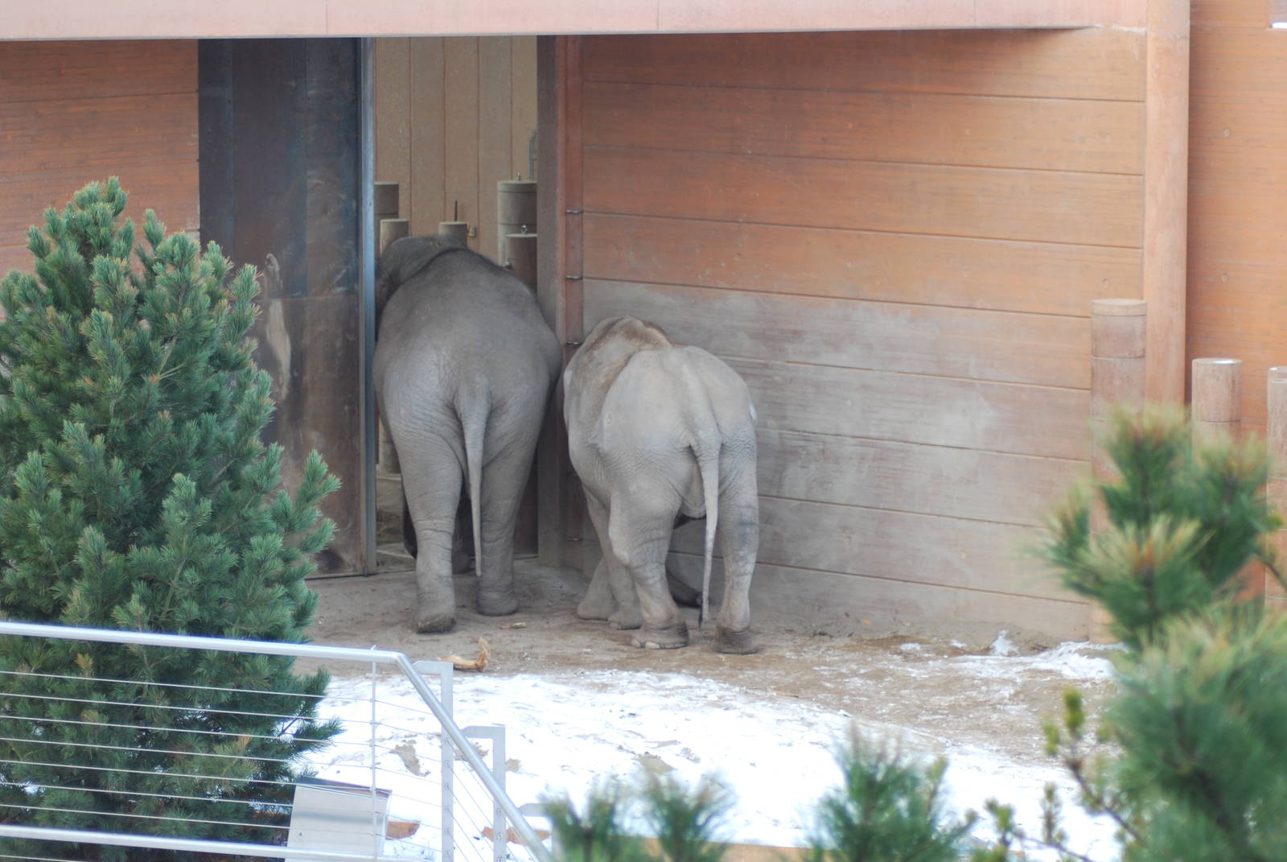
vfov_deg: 11.2
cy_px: 431
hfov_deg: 16.6
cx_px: 644
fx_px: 4402
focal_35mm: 123
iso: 280
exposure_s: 1/125
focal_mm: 82
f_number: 4
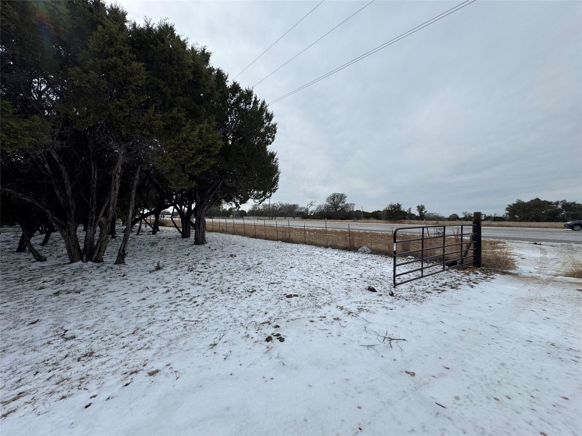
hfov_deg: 102.1
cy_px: 218
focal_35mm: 14
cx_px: 291
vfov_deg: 85.7
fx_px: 235
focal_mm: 2.22
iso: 50
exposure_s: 1/2674
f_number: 2.2
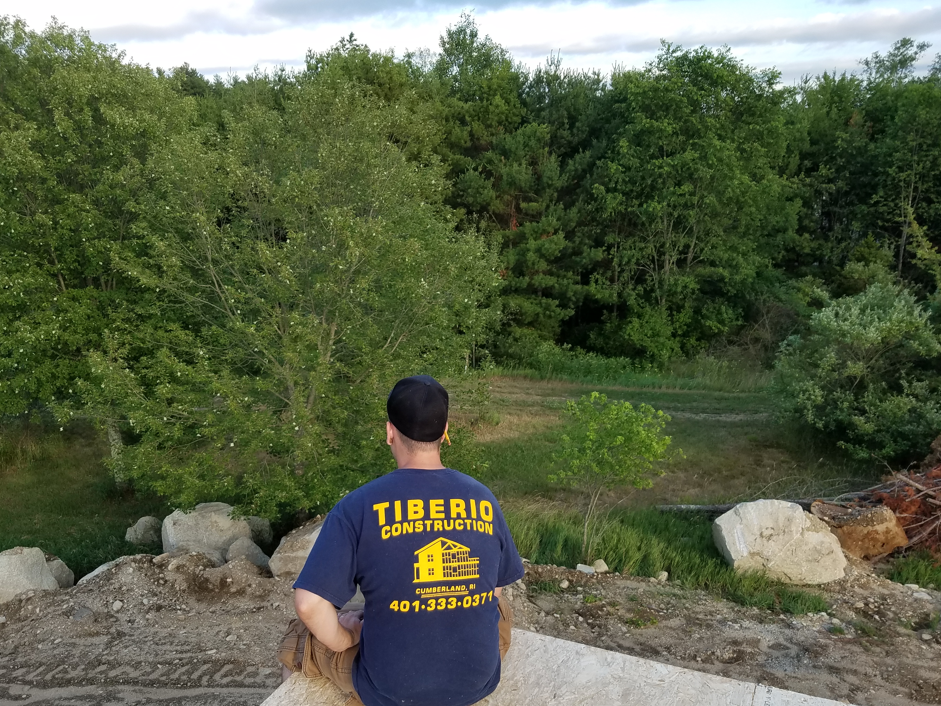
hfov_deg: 59.9
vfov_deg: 46.7
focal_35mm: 30
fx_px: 816
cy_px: 406
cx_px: 444
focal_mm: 4.2
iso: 50
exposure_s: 1/594
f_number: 1.7
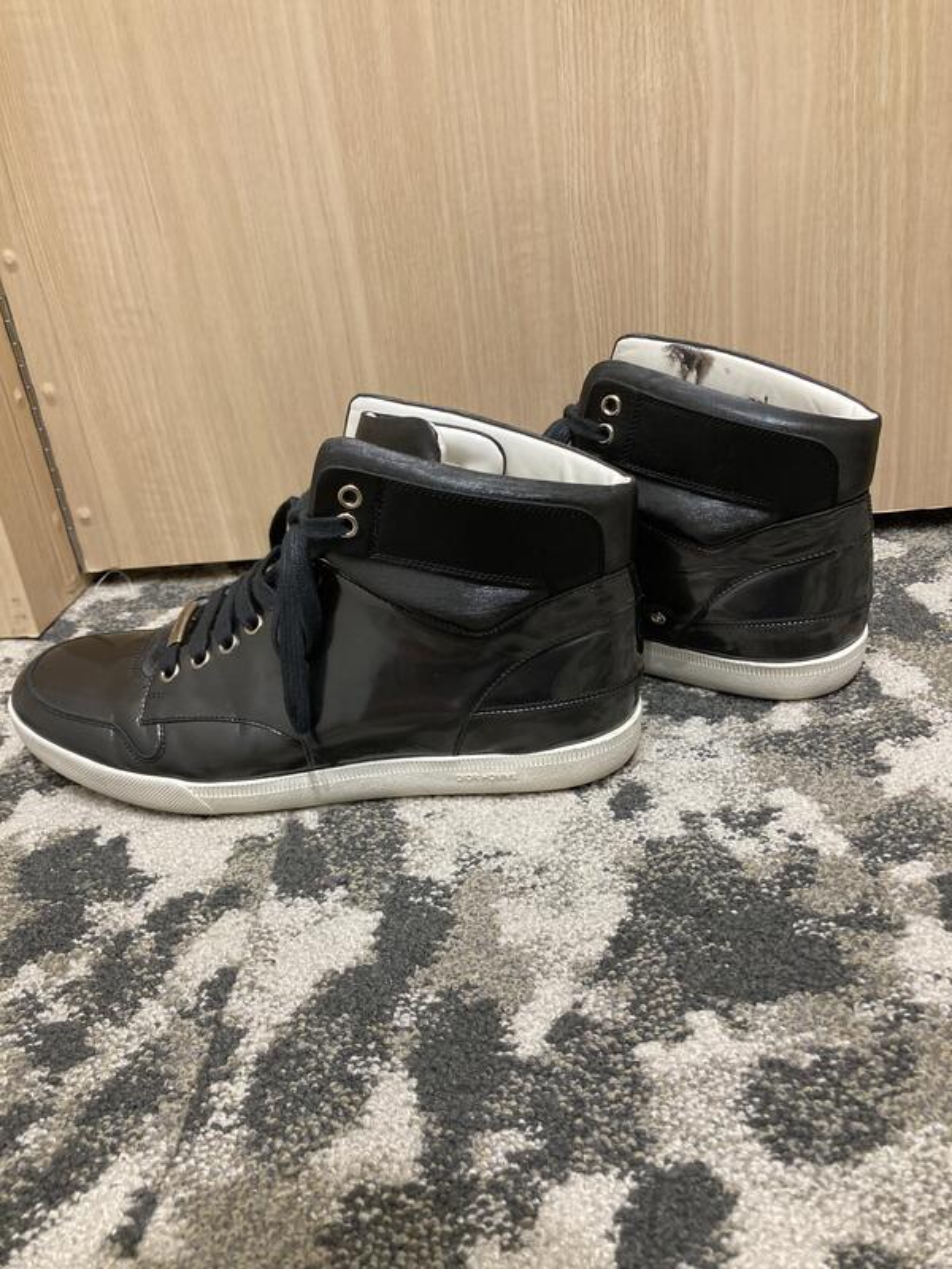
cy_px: 634
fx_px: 1027
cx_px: 476
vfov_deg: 63.4
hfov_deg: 49.7
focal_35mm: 28
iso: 100
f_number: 1.8
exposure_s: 1/60
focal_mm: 3.99
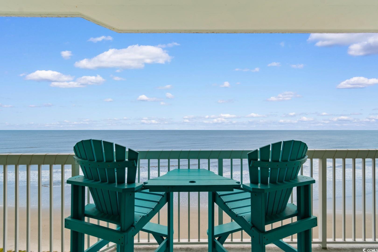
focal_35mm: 15
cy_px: 126
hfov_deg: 100.4
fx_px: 157
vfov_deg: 77.3
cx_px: 189
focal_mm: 10
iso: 100
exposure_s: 1/200
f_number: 7.1
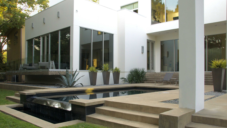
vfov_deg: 36.6
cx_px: 113
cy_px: 74
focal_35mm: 32
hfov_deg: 61.0
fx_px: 193
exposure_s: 1/80
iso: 640
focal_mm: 20
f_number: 8
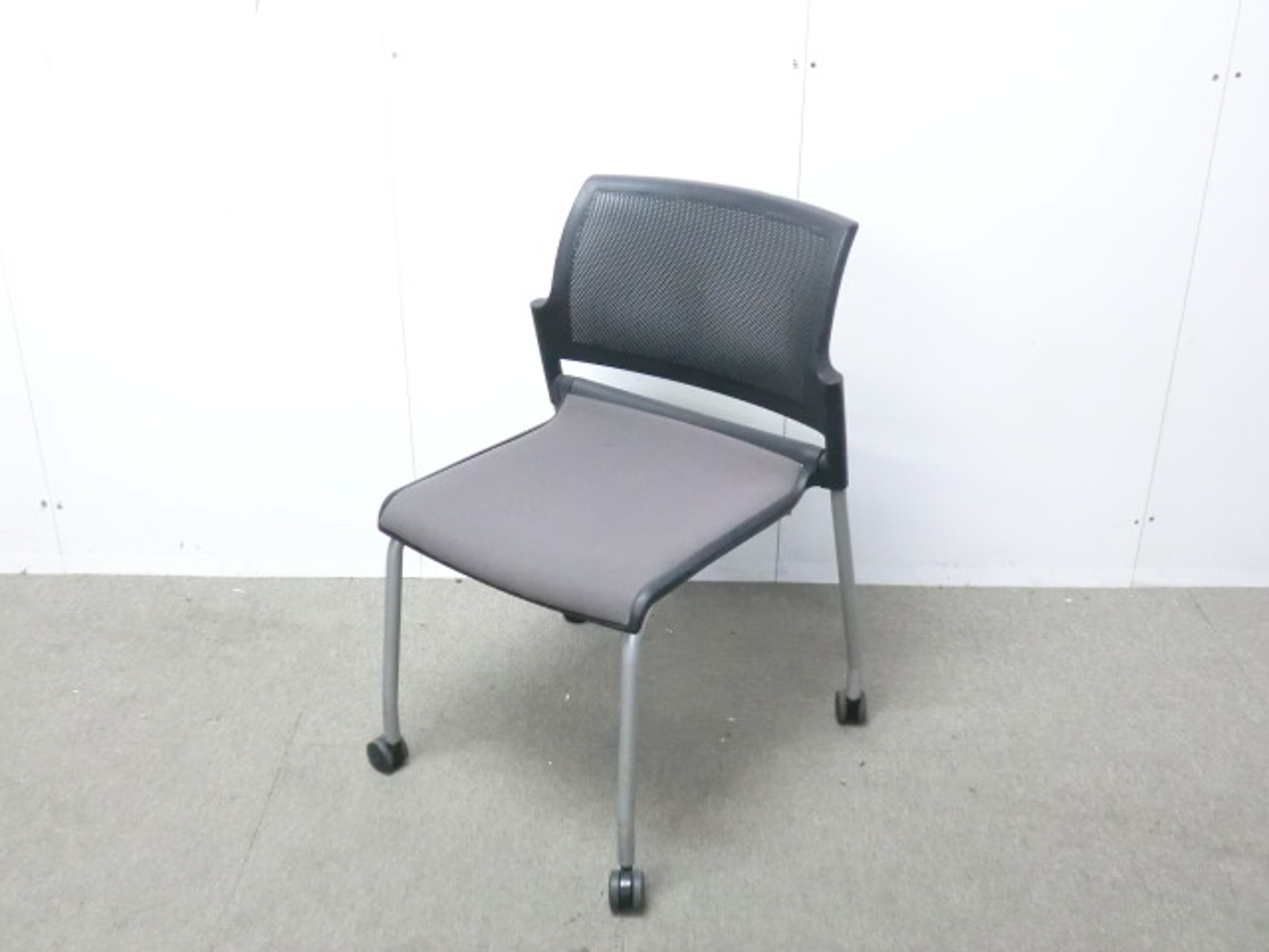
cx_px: 634
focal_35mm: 38
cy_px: 476
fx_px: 1393
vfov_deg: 37.7
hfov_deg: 49.0
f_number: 3.9
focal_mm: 6.9
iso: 800
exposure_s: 1/25
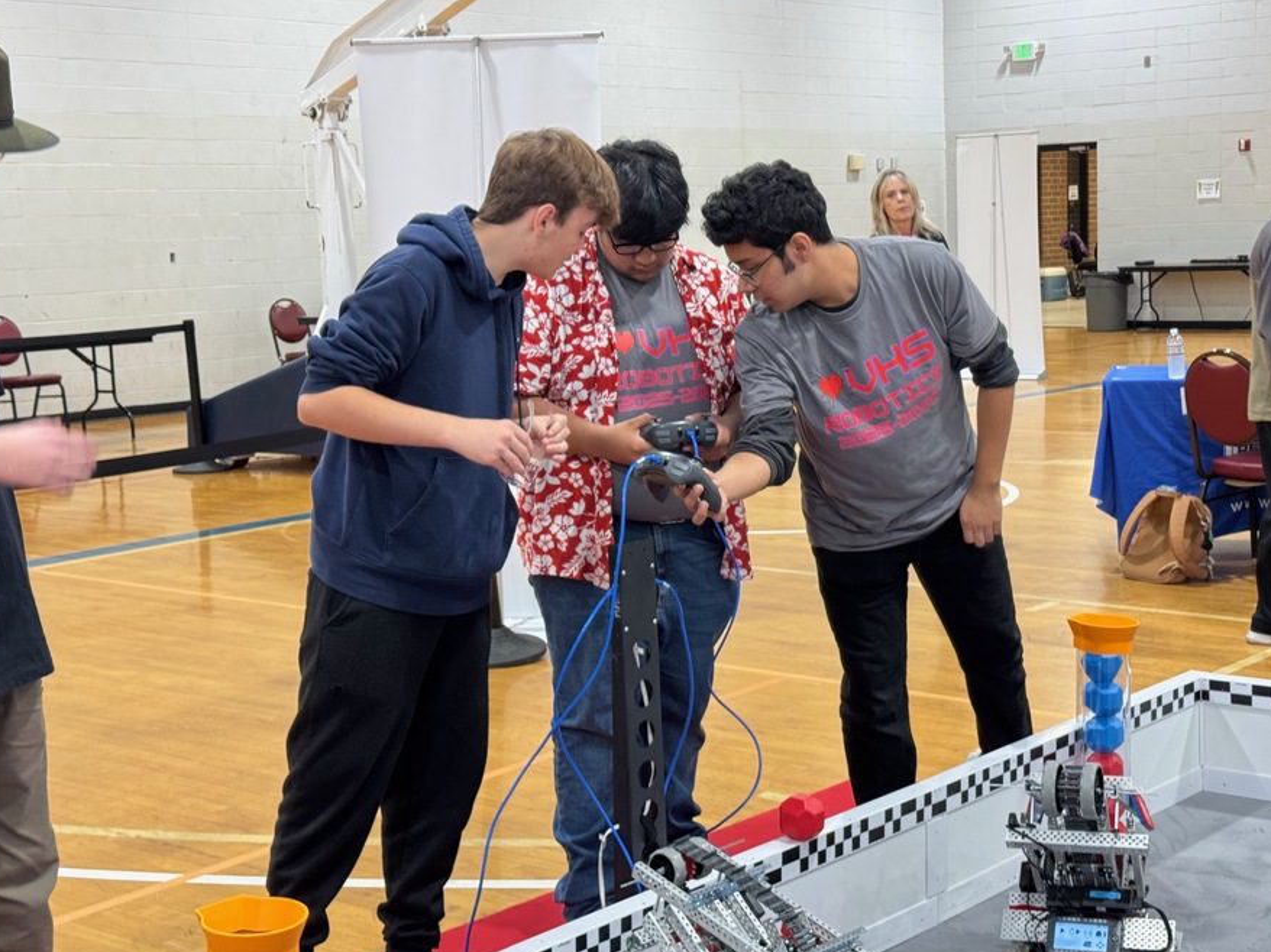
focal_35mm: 56
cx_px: 724
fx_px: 2056
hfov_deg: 34.3
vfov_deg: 26.1
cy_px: 475
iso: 100
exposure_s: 1/62
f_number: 1.78
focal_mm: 6.76
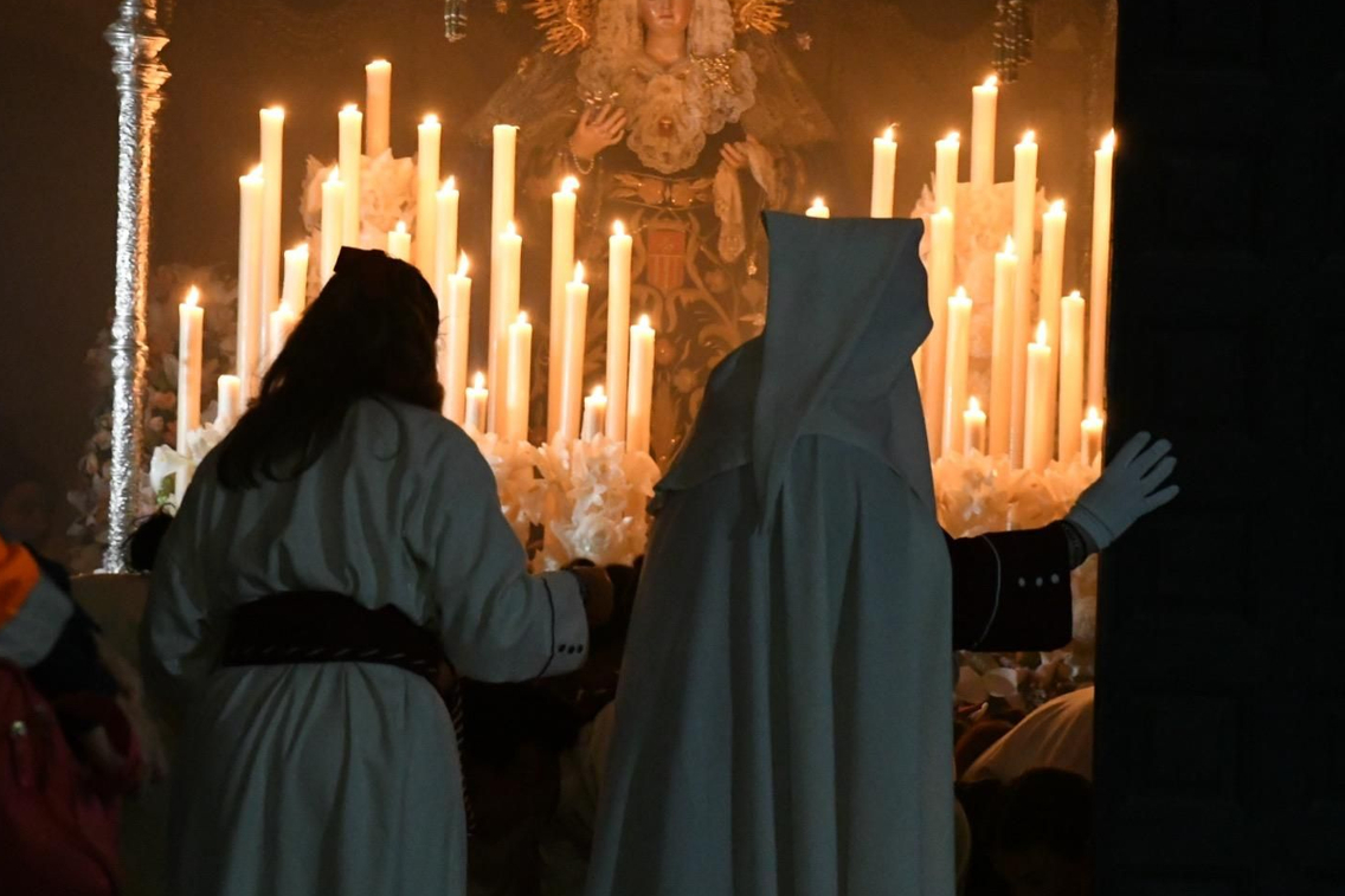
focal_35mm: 169
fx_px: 6313
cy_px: 472
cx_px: 649
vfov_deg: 8.1
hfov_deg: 12.2
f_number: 7.1
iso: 10000
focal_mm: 80
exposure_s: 1/50
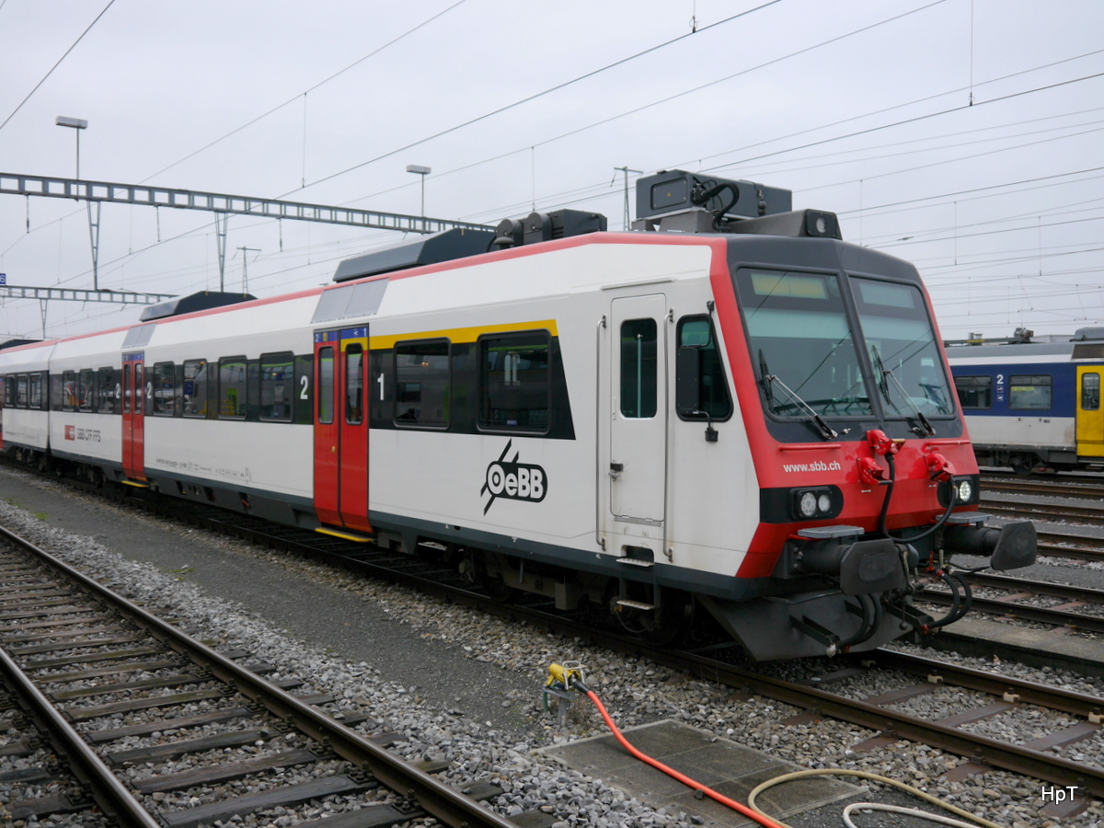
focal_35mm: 34
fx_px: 1084
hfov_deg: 54.0
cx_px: 552
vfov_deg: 41.8
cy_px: 414
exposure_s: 1/125
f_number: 4
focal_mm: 17
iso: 160
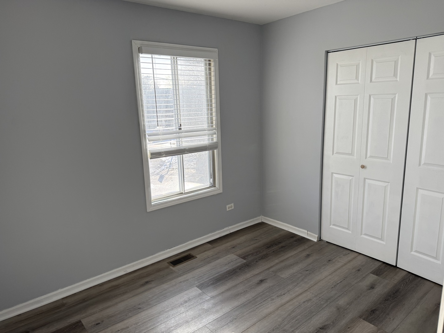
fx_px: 308
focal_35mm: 24
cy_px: 166
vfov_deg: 56.8
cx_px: 222
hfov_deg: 71.6
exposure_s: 1/757
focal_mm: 6.76
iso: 100
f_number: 1.78
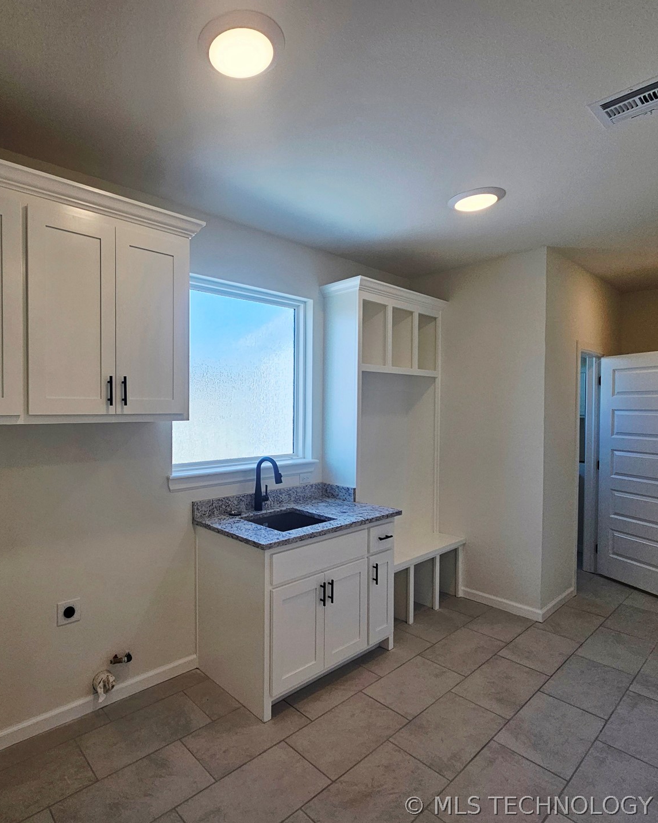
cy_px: 411
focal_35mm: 17
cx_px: 223
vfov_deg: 89.6
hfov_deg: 74.8
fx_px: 414
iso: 50
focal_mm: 2.2
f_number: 2.2
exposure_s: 1/312
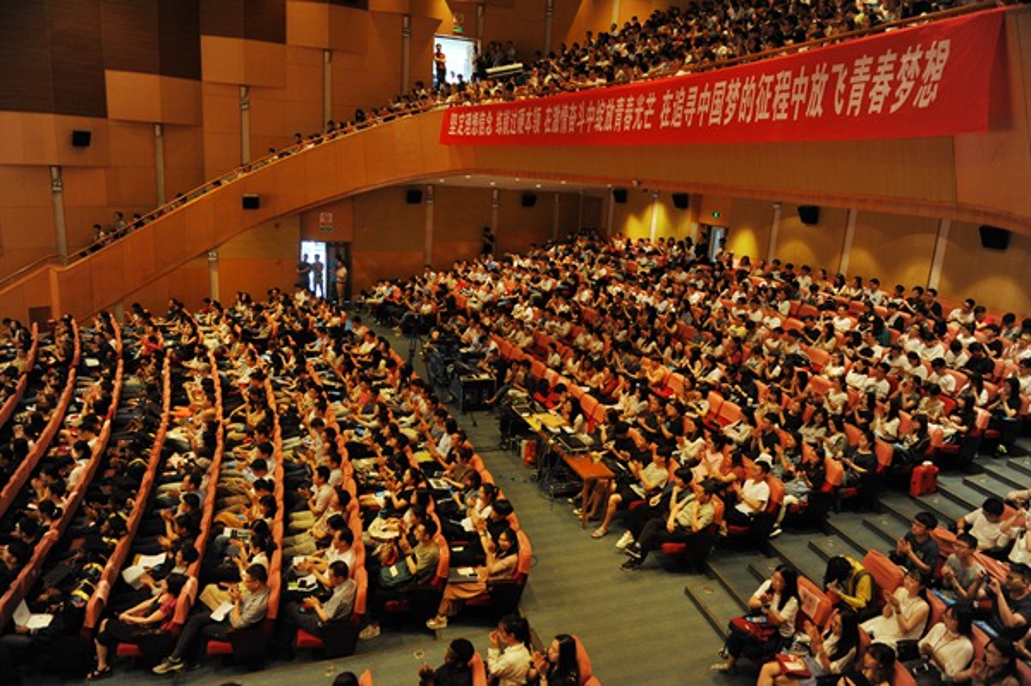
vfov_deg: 53.1
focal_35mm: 24
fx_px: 687
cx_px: 516
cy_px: 343
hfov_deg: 73.8
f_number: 3.5
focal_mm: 24
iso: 1000
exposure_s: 1/60
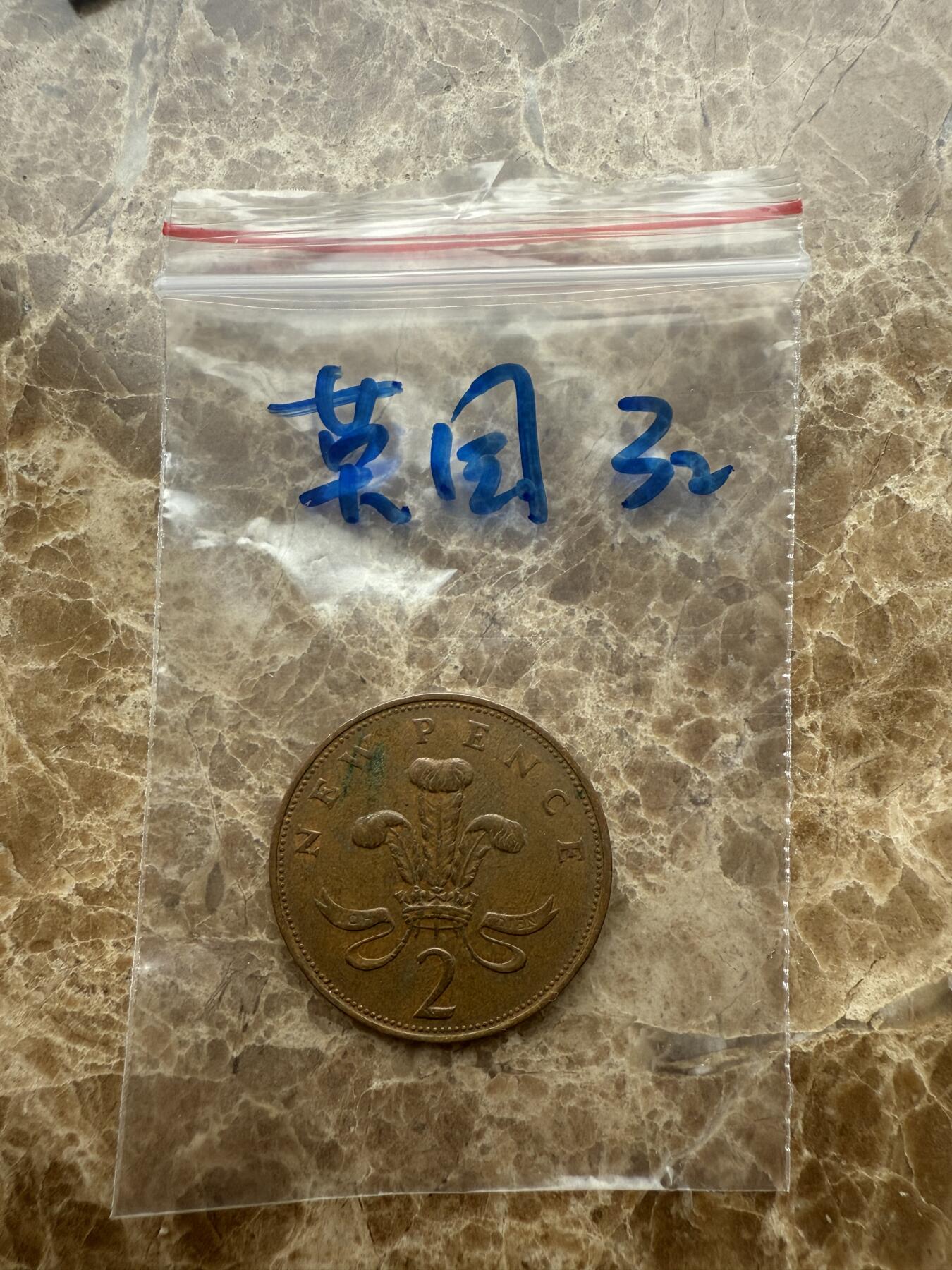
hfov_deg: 56.8
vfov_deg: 71.6
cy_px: 635
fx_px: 880
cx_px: 476
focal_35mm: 24
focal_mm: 2.22
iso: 80
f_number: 2.2
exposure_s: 1/99
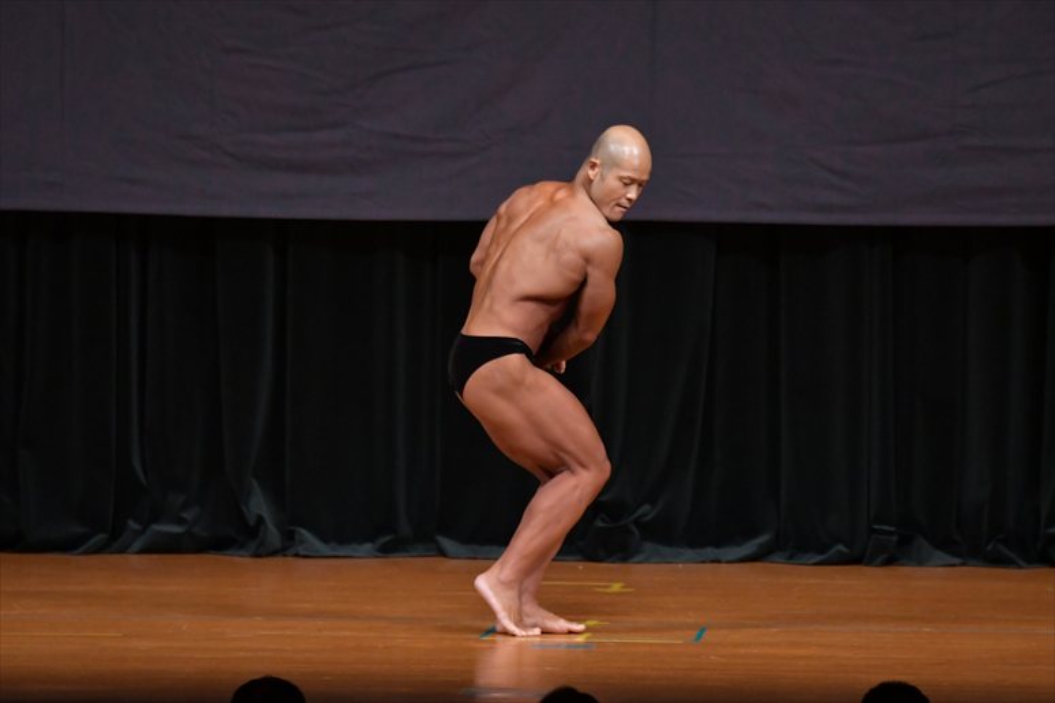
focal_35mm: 285
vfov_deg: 4.8
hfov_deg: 7.2
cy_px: 352
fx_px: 8348
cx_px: 528
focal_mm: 190
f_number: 5.6
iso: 4000
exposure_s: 1/400
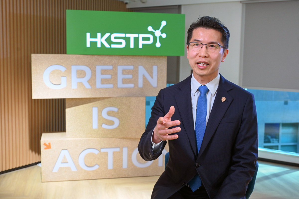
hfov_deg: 44.5
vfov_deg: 30.5
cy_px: 100
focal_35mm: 44
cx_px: 150
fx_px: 365
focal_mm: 44
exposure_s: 1/100
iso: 1600
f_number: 5.6
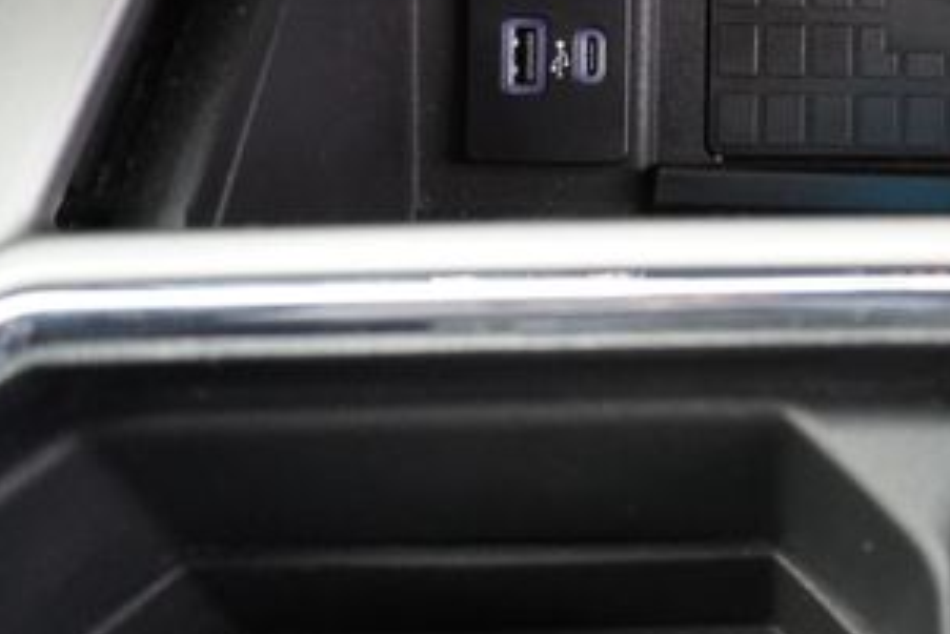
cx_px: 931
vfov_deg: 25.4
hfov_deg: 35.5
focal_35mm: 51
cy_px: 19
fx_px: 1346
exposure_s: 1/60
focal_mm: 16
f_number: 3.5
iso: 2500
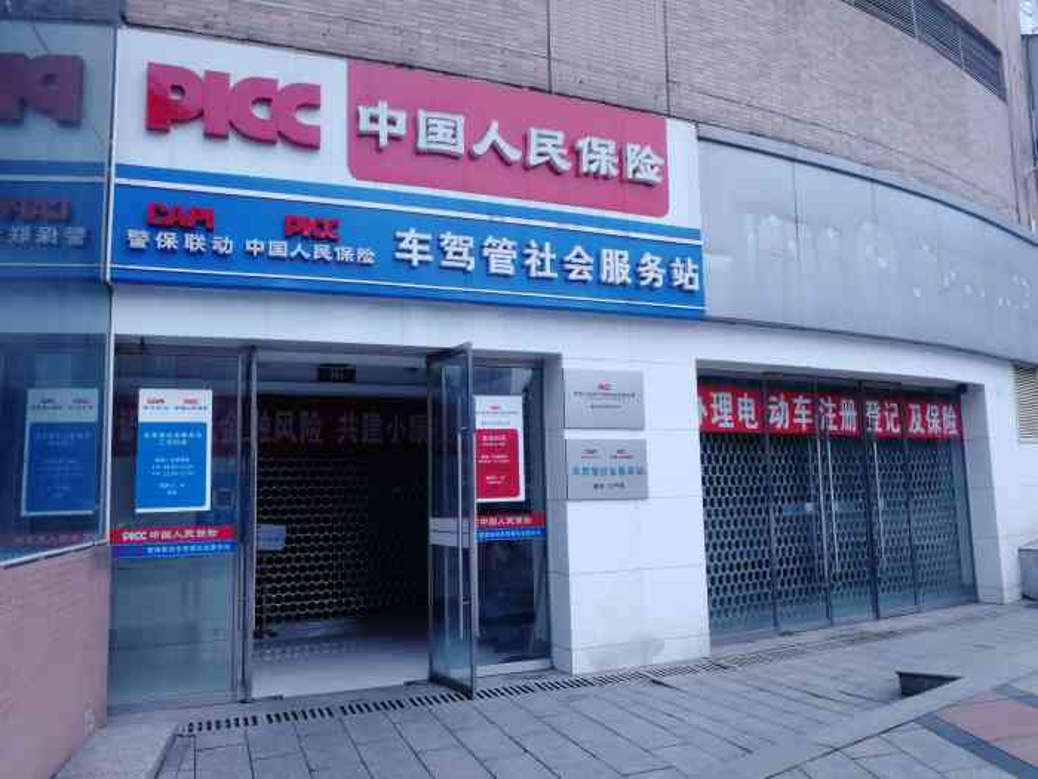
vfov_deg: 51.4
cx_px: 519
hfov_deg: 65.3
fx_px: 810
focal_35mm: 27
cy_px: 390
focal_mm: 3.95
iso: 80
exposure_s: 1/100
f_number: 2.2
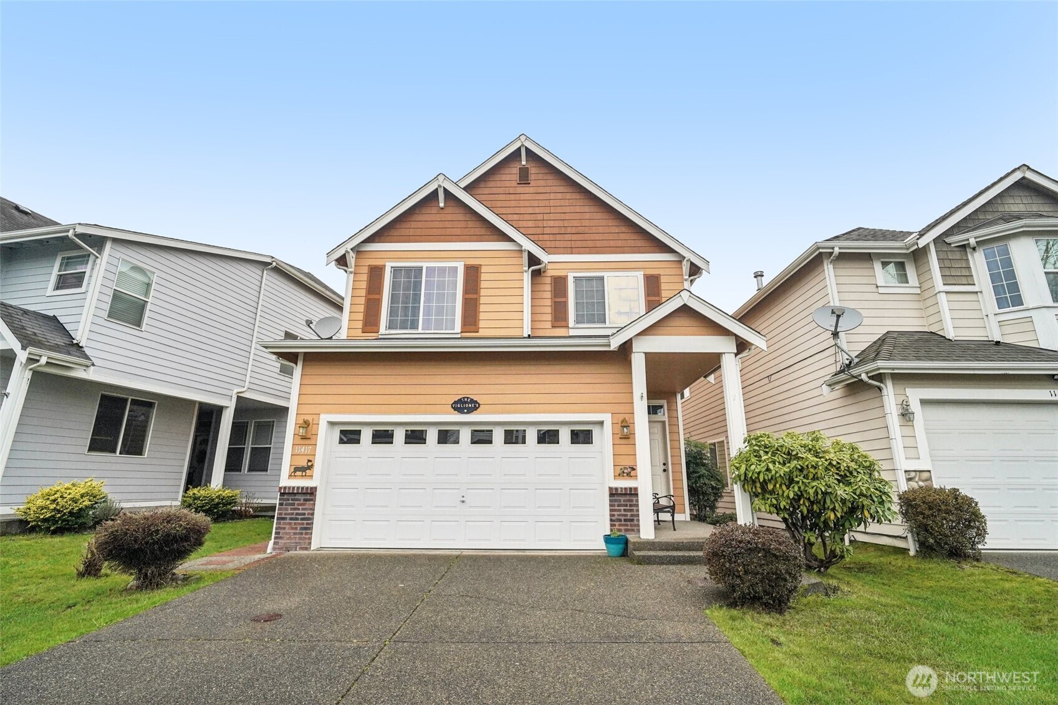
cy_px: 352
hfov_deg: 96.7
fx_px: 470
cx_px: 529
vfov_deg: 73.7
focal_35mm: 16
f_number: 8
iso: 1600
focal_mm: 16
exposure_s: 1/1000
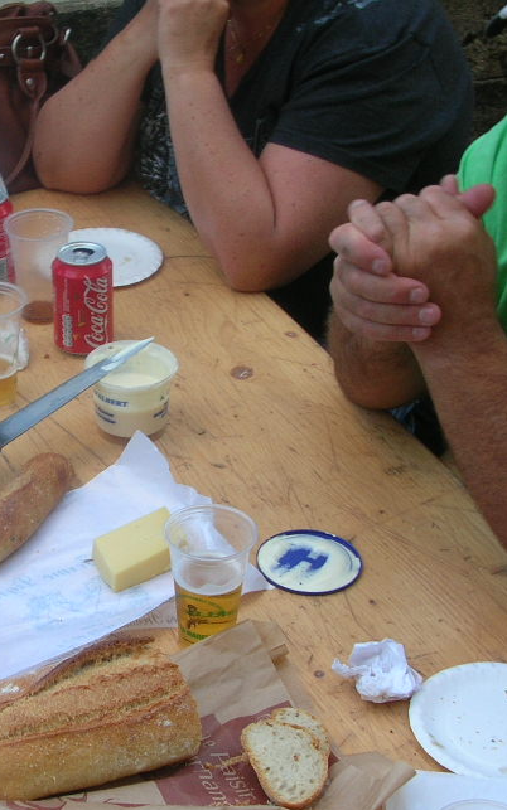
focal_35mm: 81
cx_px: 9
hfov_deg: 15.8
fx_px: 1790
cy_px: 403
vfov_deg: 25.5
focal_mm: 8
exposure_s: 1/33.3
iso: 50
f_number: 3.2
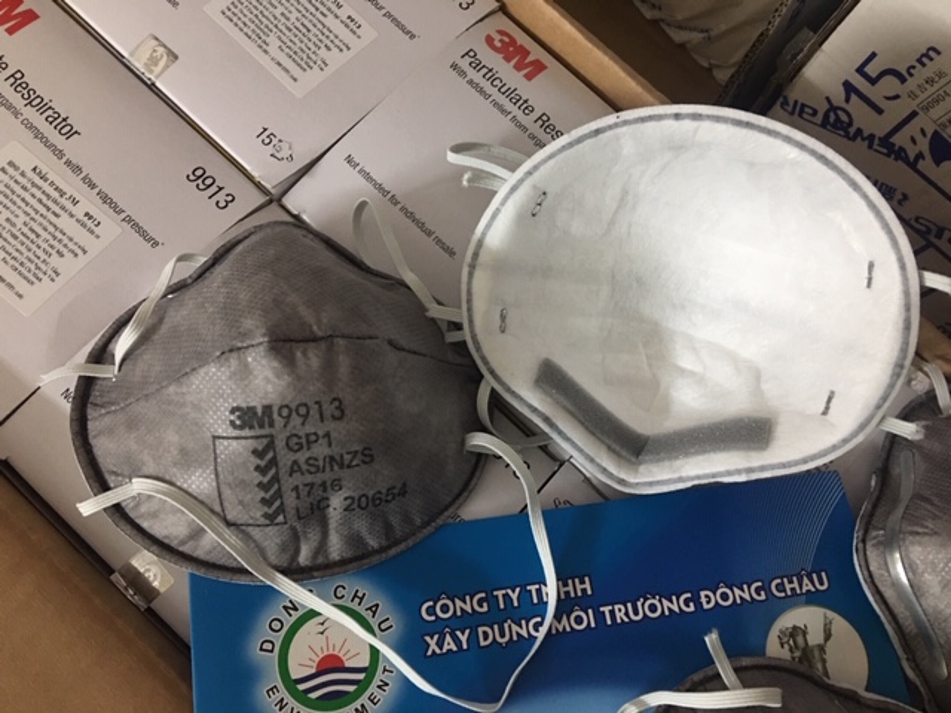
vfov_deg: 48.2
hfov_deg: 61.7
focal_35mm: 29
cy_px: 356
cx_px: 476
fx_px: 797
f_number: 2.2
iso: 80
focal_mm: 4.15
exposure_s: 1/10
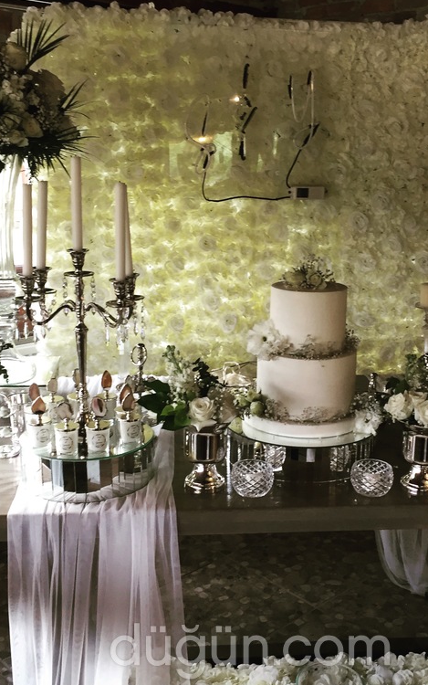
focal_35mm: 42
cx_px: 250
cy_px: 341
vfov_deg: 47.2
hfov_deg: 30.5
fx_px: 784
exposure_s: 1/33
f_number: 2.2
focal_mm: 4.15
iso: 80
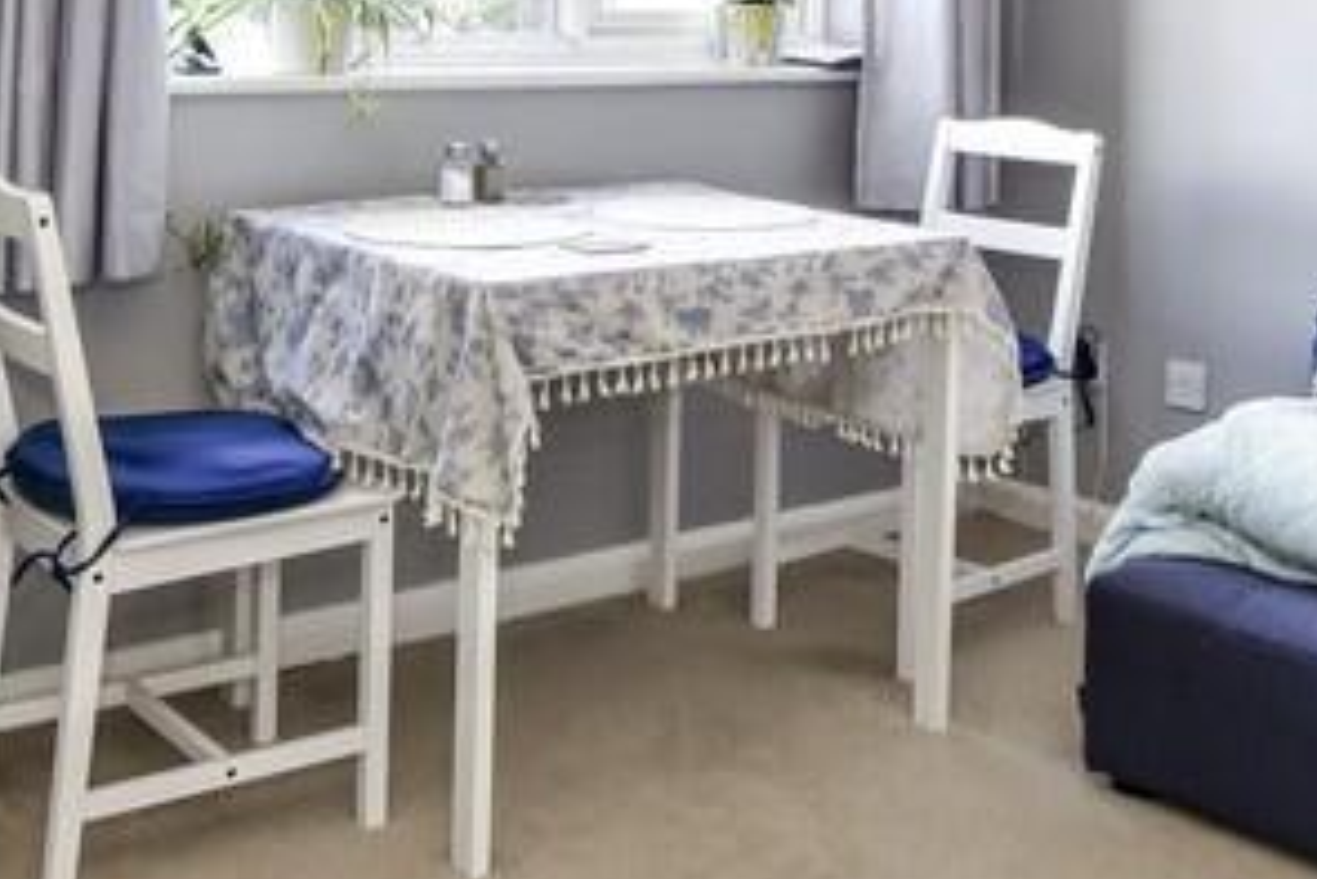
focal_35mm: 52
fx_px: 1903
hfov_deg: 38.1
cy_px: -25
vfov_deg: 24.7
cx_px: 772
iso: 640
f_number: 8
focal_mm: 10
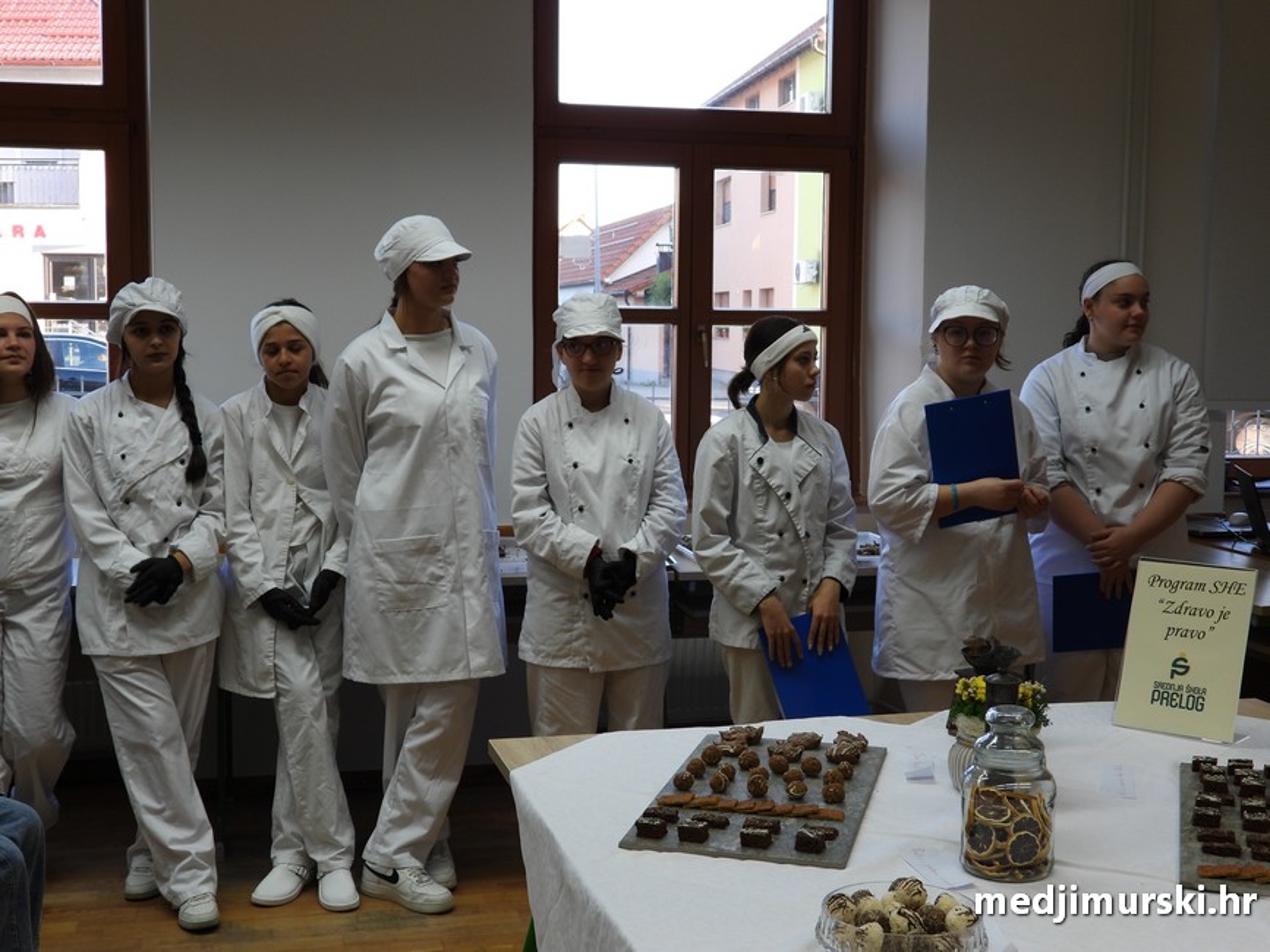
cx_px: 635
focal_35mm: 44
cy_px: 476
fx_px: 1614
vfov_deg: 32.9
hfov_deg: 43.0
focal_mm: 7.9
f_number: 3.2
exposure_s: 1/40
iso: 100
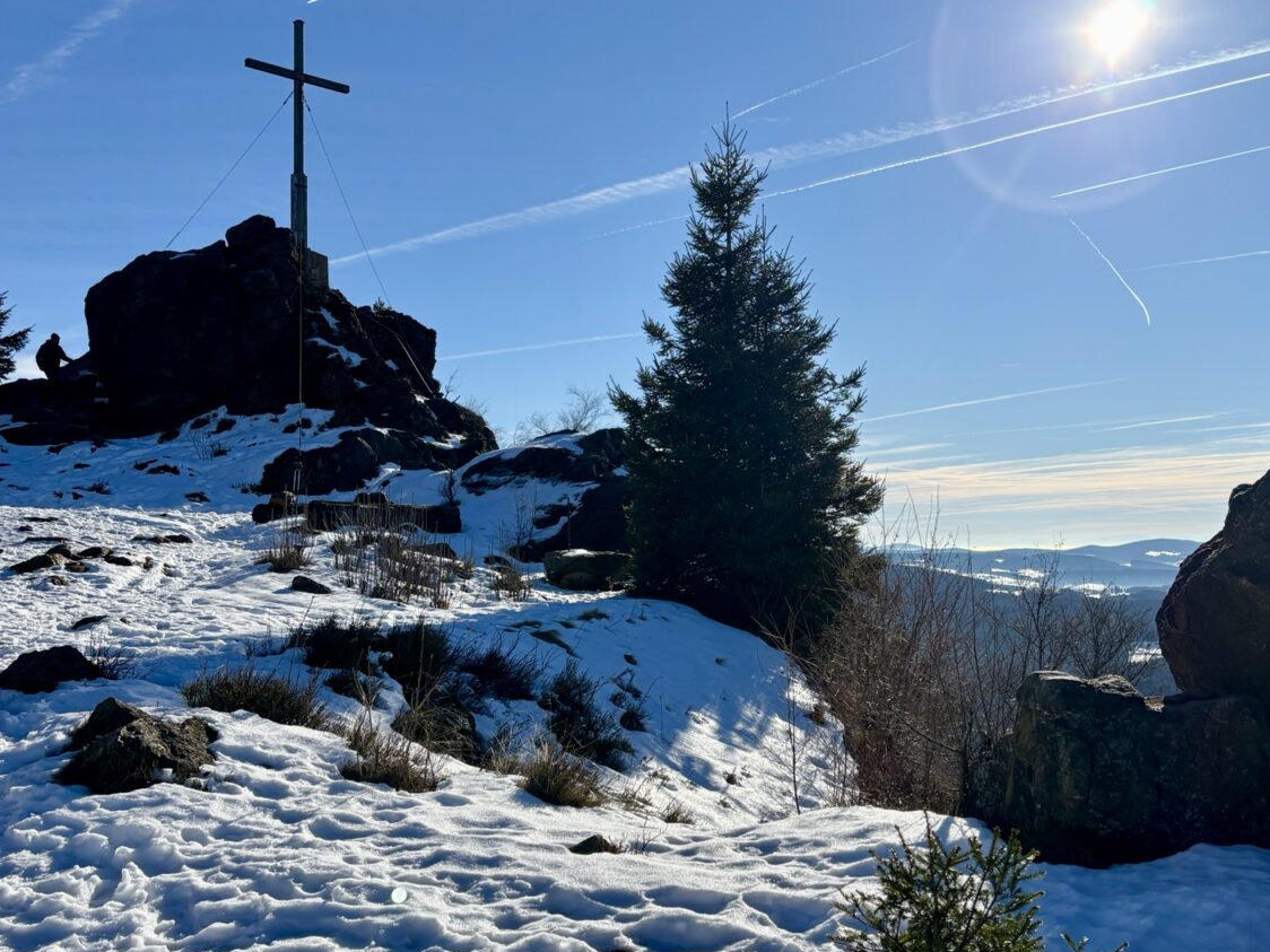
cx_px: 768
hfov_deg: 49.8
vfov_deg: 38.7
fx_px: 1357
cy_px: 477
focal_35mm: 37
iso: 50
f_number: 1.6
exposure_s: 1/7692
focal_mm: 5.96
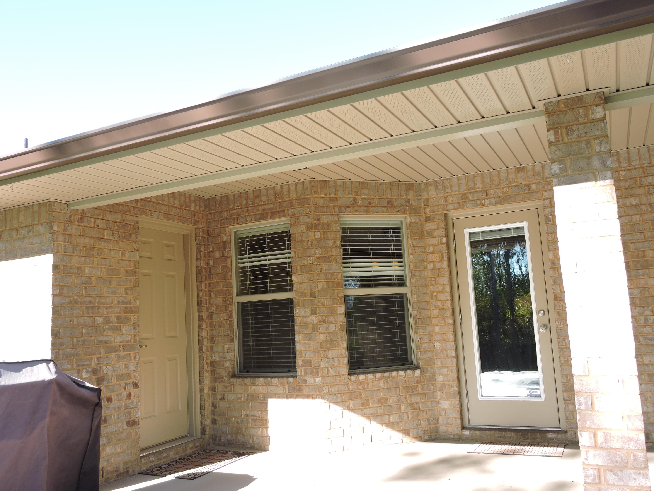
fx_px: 567
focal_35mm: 30
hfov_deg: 60.0
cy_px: 246
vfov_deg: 46.8
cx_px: 327
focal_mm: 5.4
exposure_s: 1/125
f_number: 3.5
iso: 100
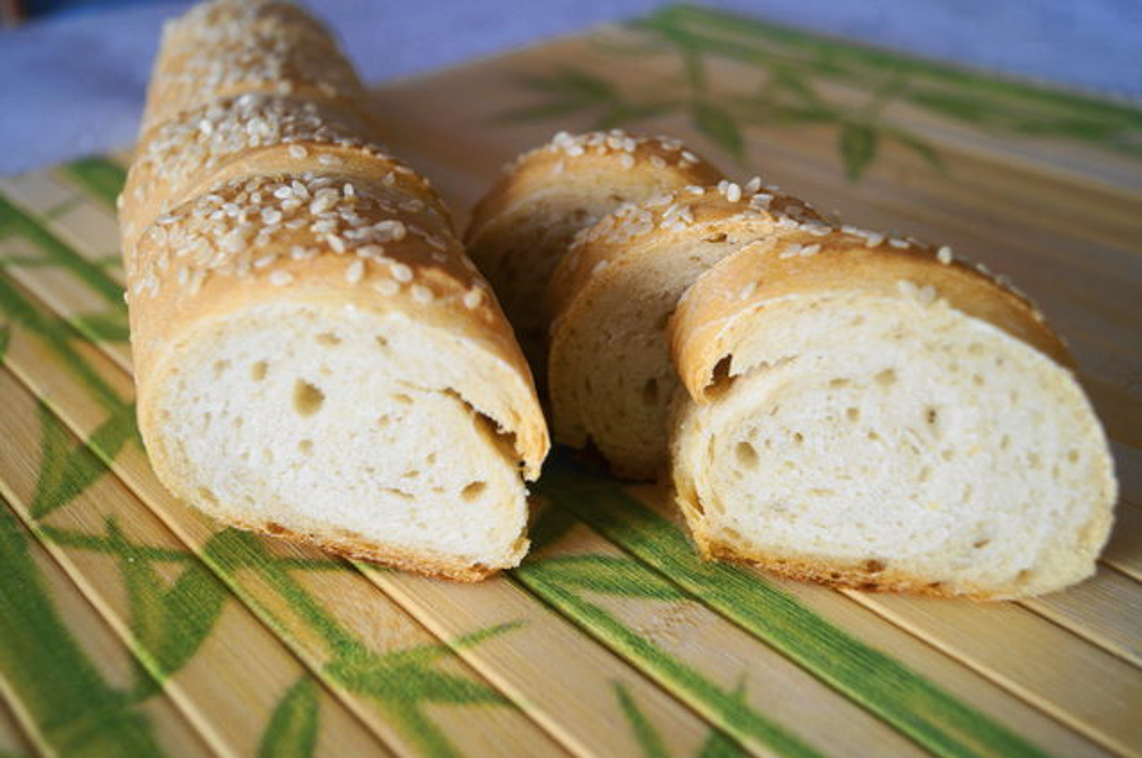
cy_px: 379
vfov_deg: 36.8
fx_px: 1141
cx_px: 571
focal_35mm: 36
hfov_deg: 53.2
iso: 200
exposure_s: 1/60
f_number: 4
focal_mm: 24
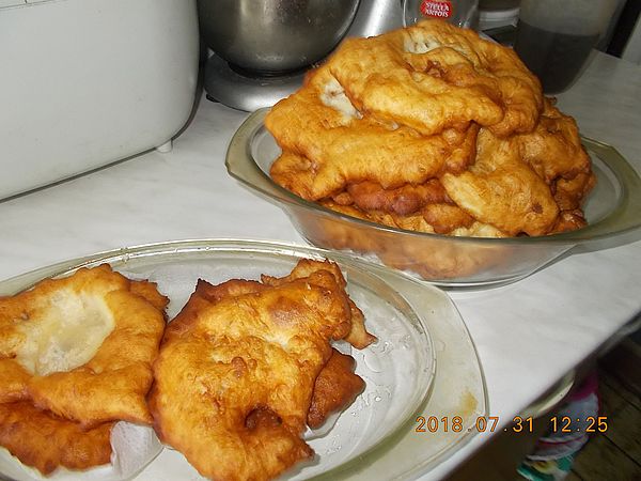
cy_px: 240
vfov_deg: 53.1
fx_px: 481
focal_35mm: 26
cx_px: 320
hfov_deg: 67.3
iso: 200
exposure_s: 1/25
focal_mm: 4.6
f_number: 3.2
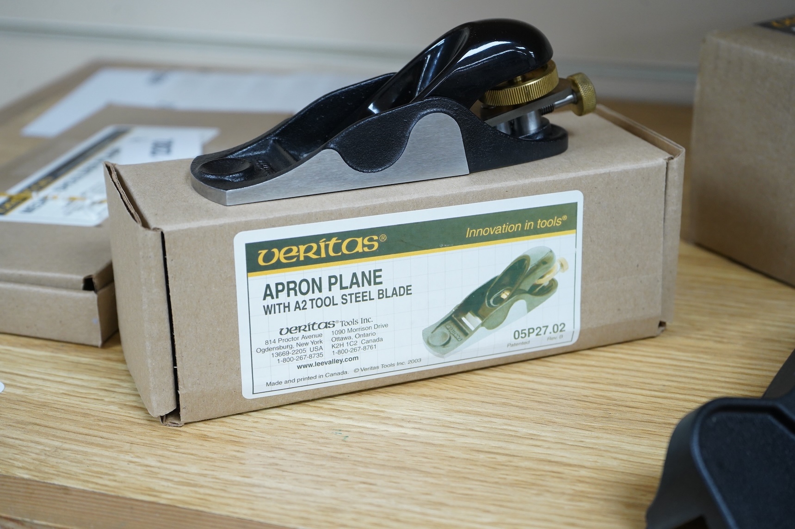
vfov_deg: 23.7
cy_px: 264
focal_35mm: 57
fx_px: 1258
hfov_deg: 35.1
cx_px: 398
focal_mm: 57
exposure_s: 1/125
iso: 2500
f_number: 6.3
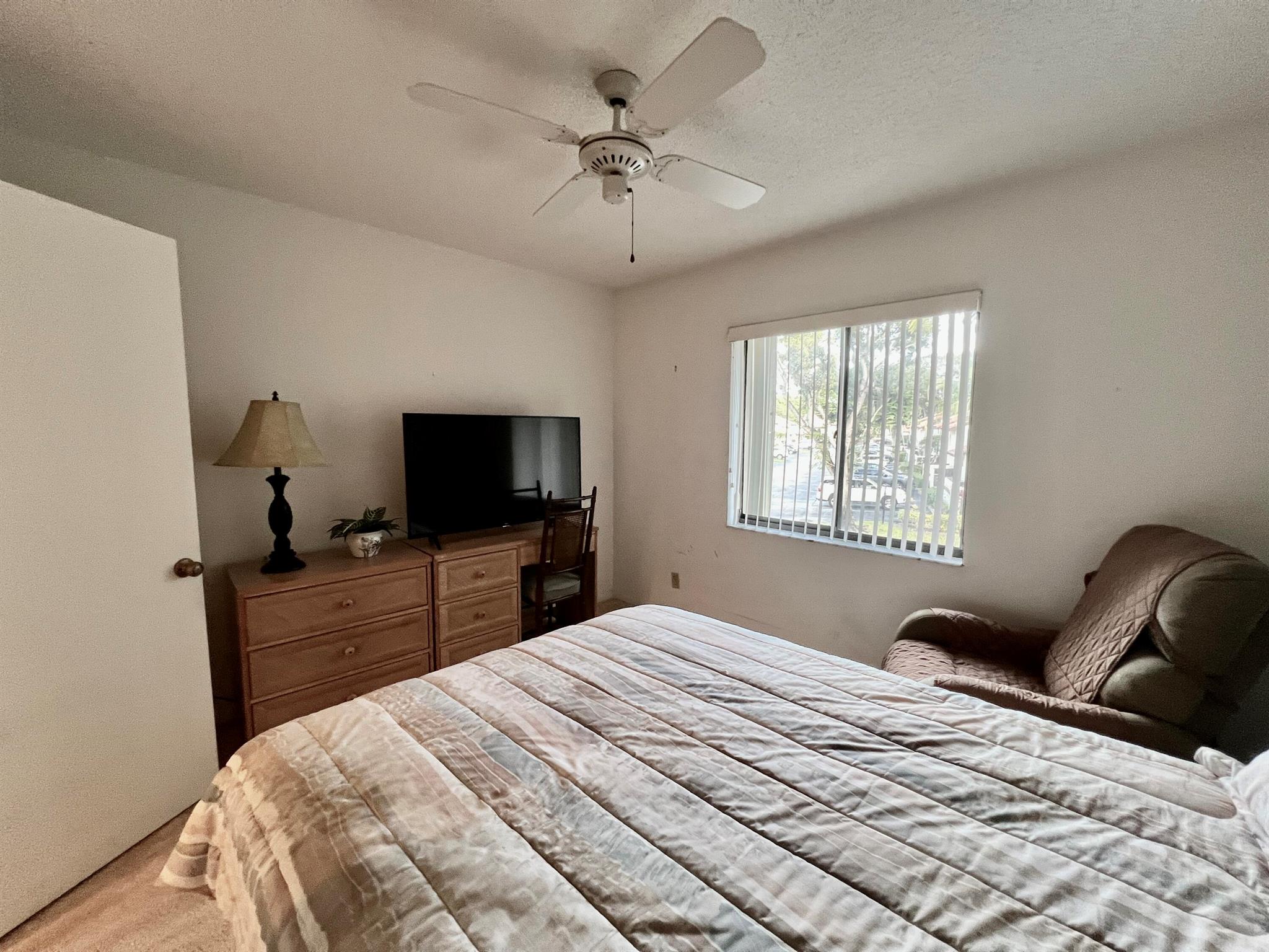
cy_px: 476
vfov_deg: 89.9
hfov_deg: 106.2
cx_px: 634
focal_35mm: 13
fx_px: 477
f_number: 1.8
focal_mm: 1.57
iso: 200
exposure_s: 1/60
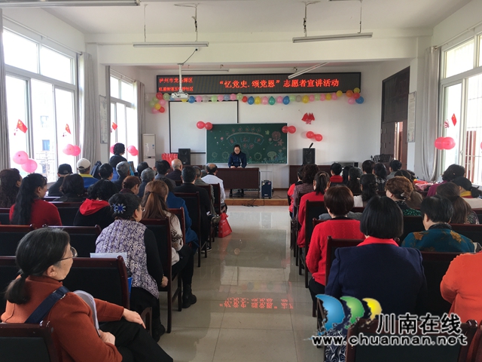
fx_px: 404
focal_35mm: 29
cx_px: 241
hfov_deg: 61.7
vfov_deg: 48.2
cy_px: 181
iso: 32
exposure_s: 1/50
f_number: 2.2
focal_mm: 4.15
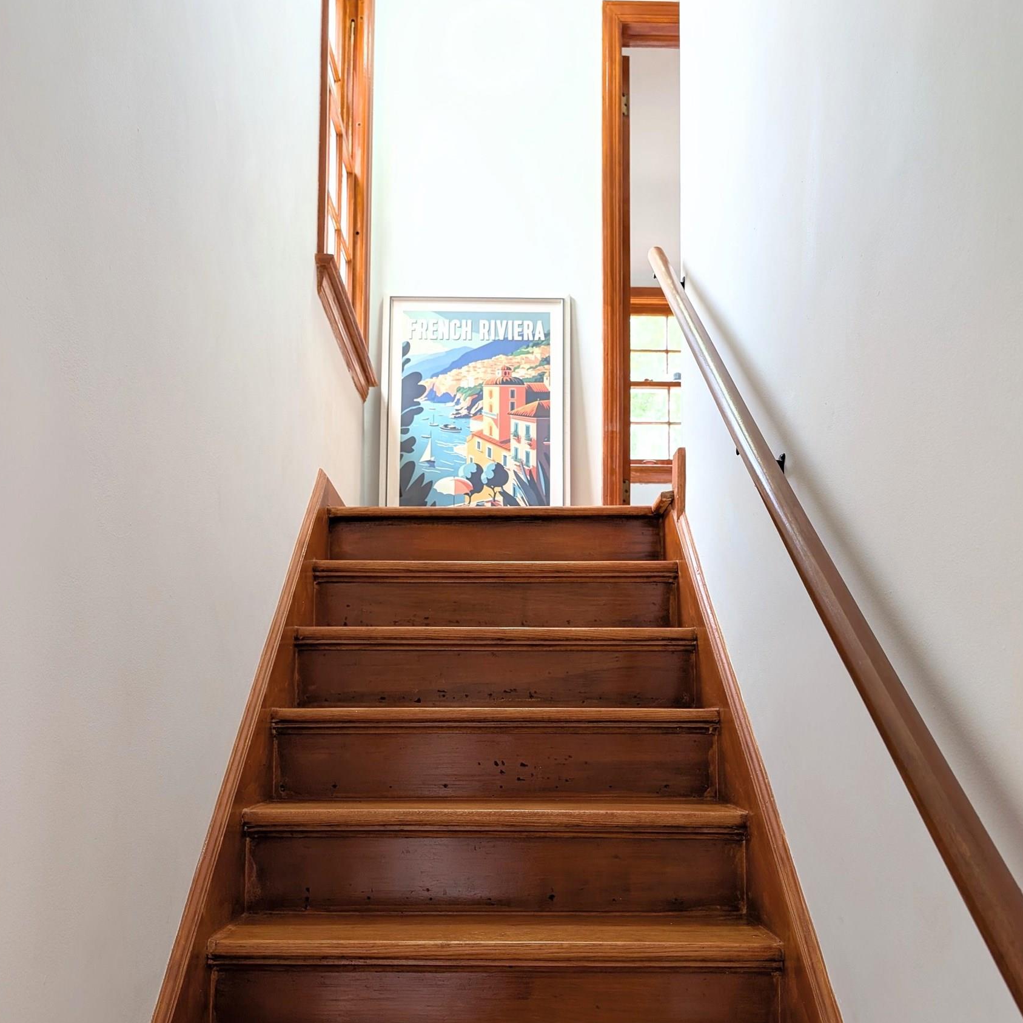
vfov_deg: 54.5
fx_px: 970
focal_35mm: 29
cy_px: 678
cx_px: 508
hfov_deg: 55.6
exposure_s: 1/23.8
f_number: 1.68
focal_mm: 6.9
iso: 27
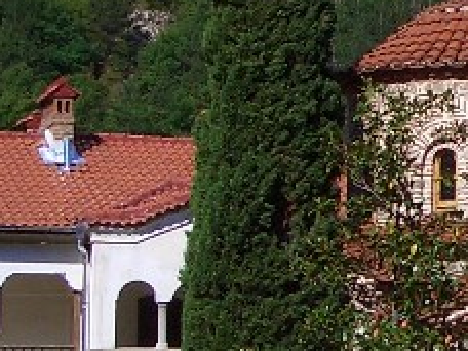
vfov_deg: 6.8
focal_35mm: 220
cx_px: 780
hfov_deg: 8.7
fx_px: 2974
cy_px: 234
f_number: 5
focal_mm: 8.2
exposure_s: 1/640
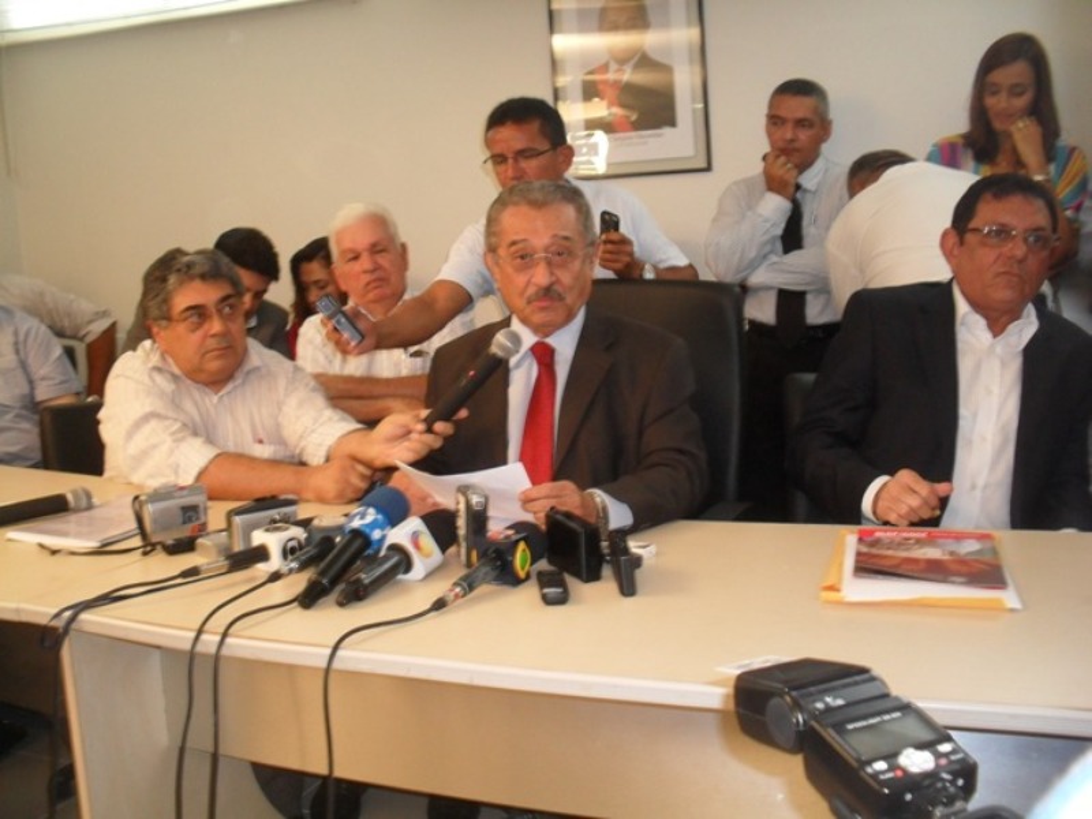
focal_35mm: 35
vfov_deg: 40.7
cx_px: 546
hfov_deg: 52.6
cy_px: 410
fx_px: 1104
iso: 200
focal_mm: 6.3
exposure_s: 1/45
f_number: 3.2
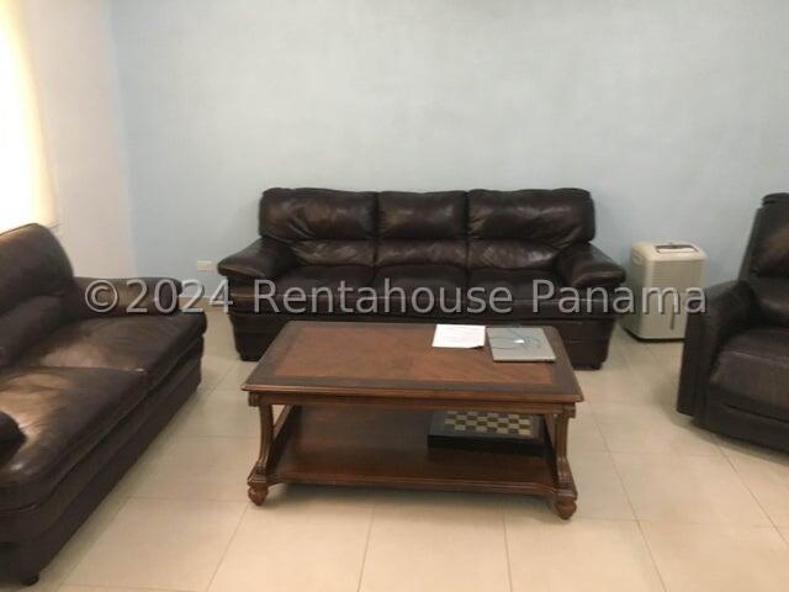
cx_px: 394
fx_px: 661
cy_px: 296
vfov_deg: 48.2
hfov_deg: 61.7
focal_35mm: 29
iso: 200
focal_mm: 4.15
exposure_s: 1/15
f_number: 2.2
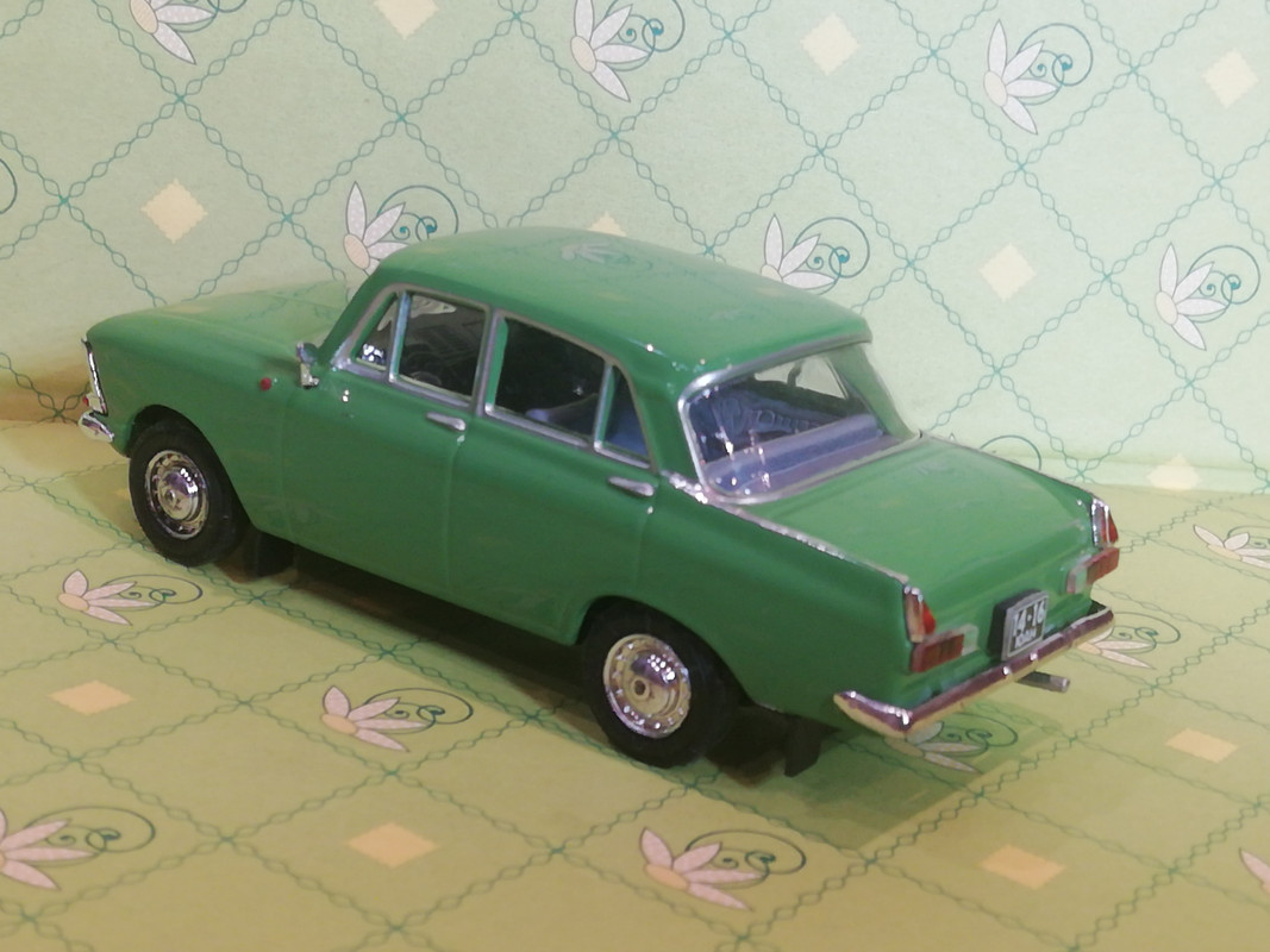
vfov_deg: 24.8
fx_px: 2164
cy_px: 476
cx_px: 635
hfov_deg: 32.7
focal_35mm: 59
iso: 200
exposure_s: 1/33.3
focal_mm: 3.46
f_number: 2.2
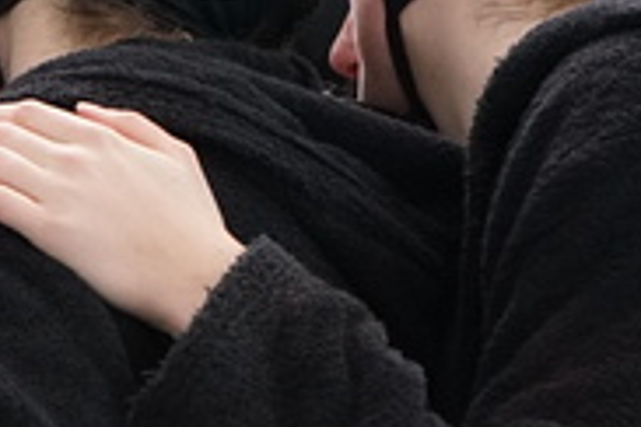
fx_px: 5039
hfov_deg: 7.2
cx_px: -114
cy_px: 164
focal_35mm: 283
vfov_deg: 4.9
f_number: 5.6
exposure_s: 1/125
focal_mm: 70
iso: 6400
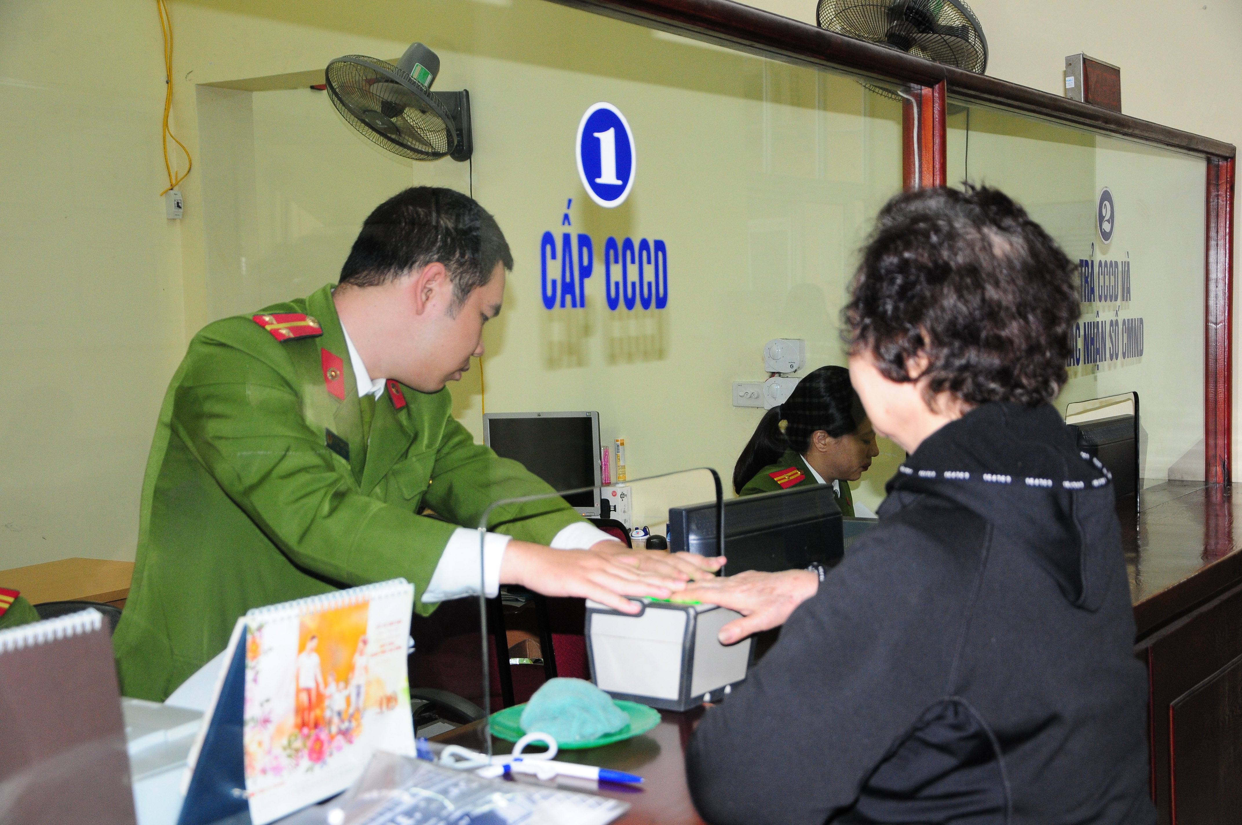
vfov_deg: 29.8
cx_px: 621
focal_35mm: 45
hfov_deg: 43.7
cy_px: 412
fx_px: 1551
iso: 800
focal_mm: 30
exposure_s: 1/60
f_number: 4.2
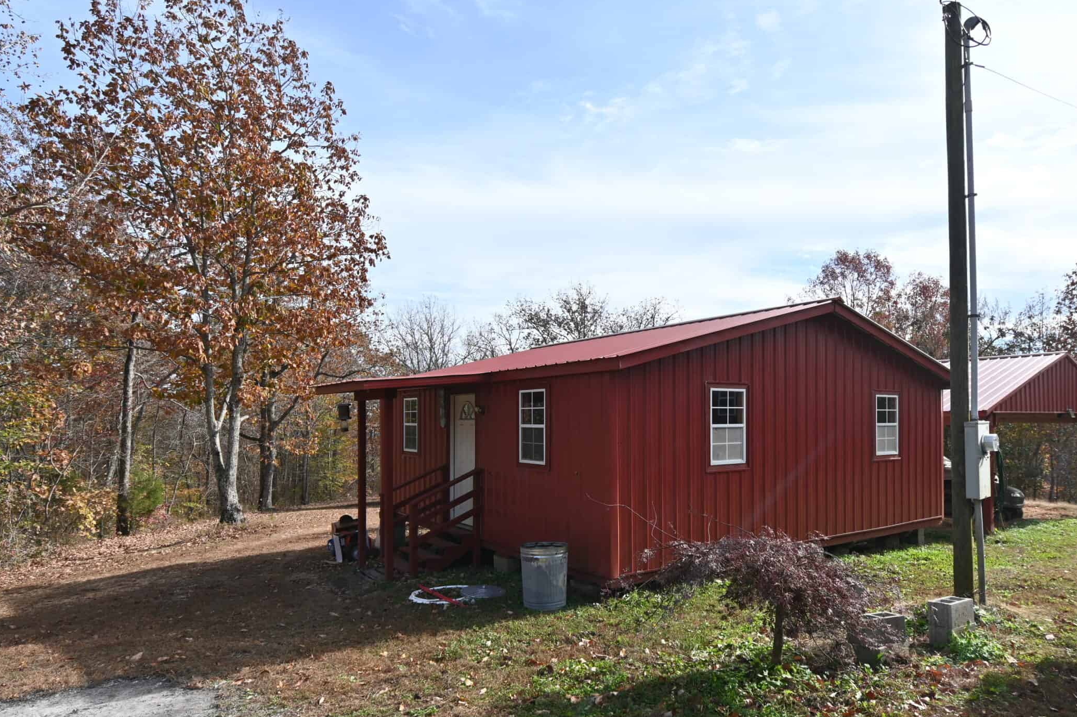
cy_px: 415
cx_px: 601
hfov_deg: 80.9
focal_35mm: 21
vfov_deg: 59.1
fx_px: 628
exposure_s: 1/320
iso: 100
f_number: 6.3
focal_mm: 11.5
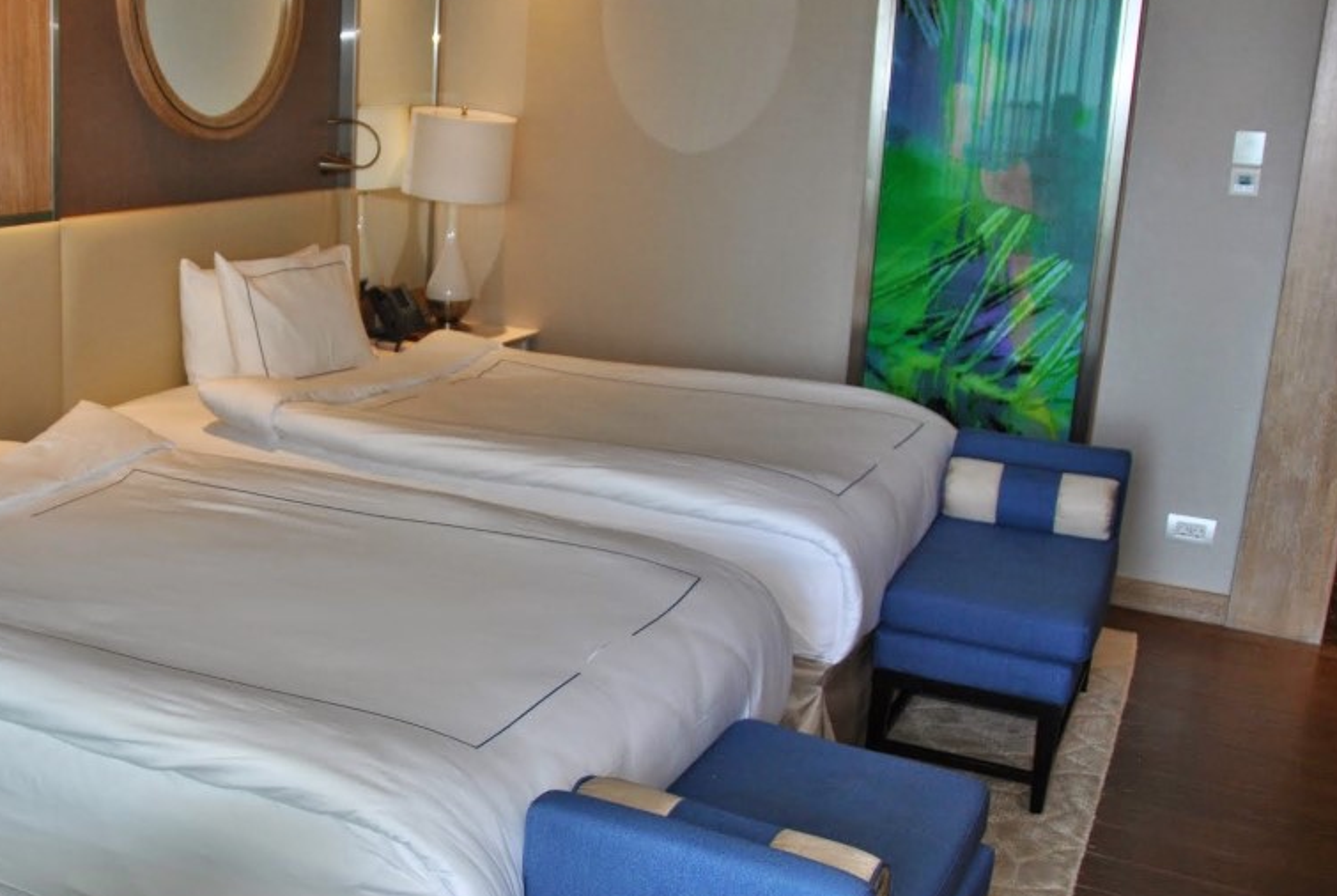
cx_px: 352
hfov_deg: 45.8
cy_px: 441
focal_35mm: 41
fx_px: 1525
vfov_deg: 32.7
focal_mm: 18
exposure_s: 1/60
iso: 200
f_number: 3.5
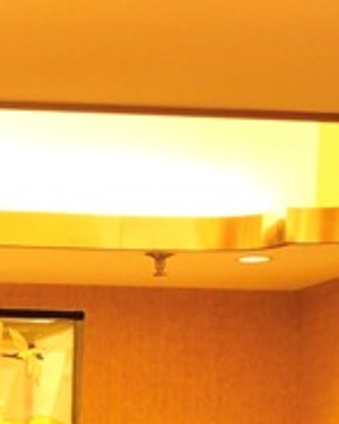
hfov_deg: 6.8
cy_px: 774
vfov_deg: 8.5
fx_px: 2724
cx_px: -450
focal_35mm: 217
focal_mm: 20
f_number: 5.6
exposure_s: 1/8
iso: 500
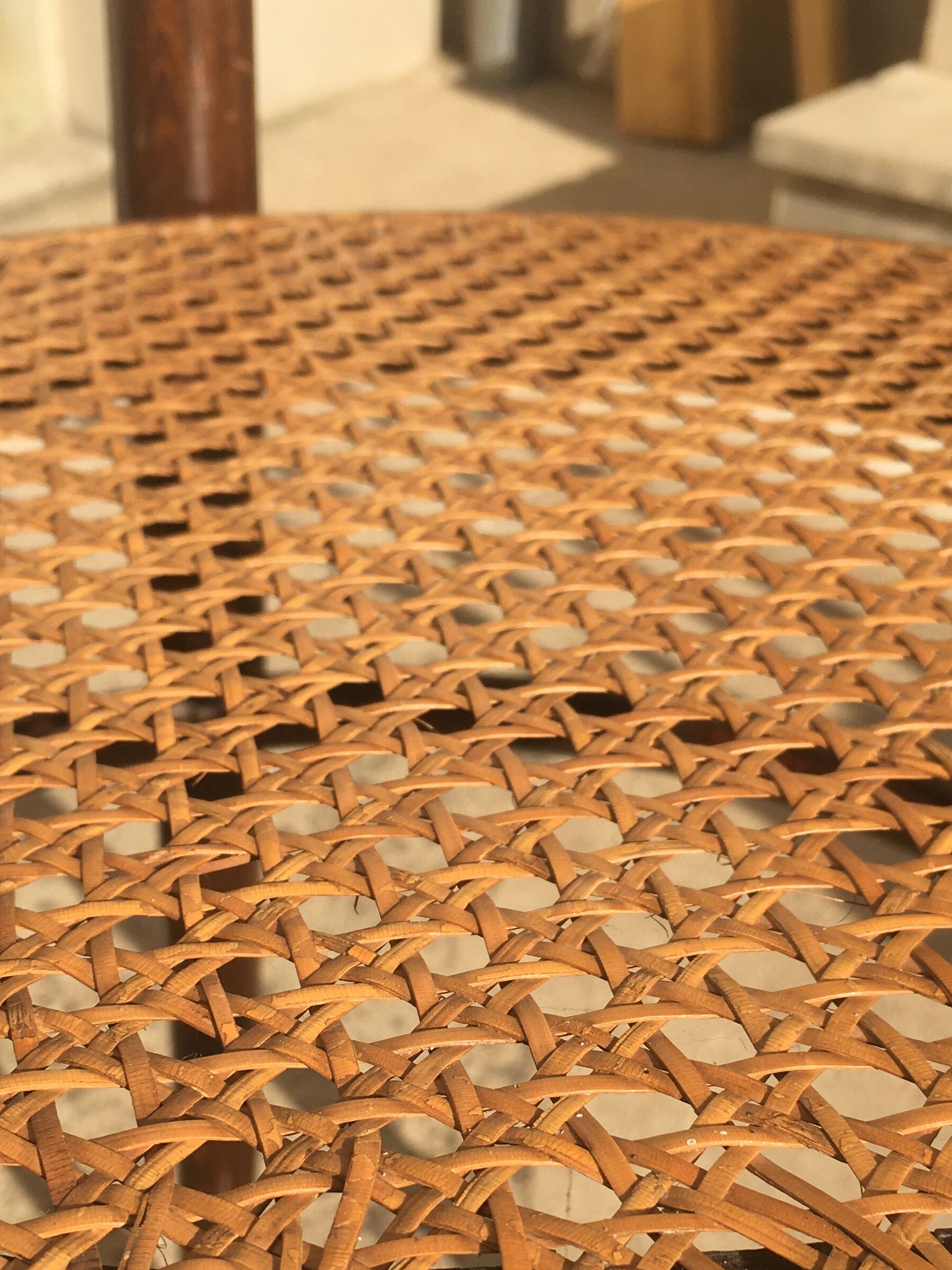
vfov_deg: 38.5
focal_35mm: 49
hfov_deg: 29.7
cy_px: 842
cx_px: 492
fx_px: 1796
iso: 25
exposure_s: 1/1054
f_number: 2.2
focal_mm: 4.15
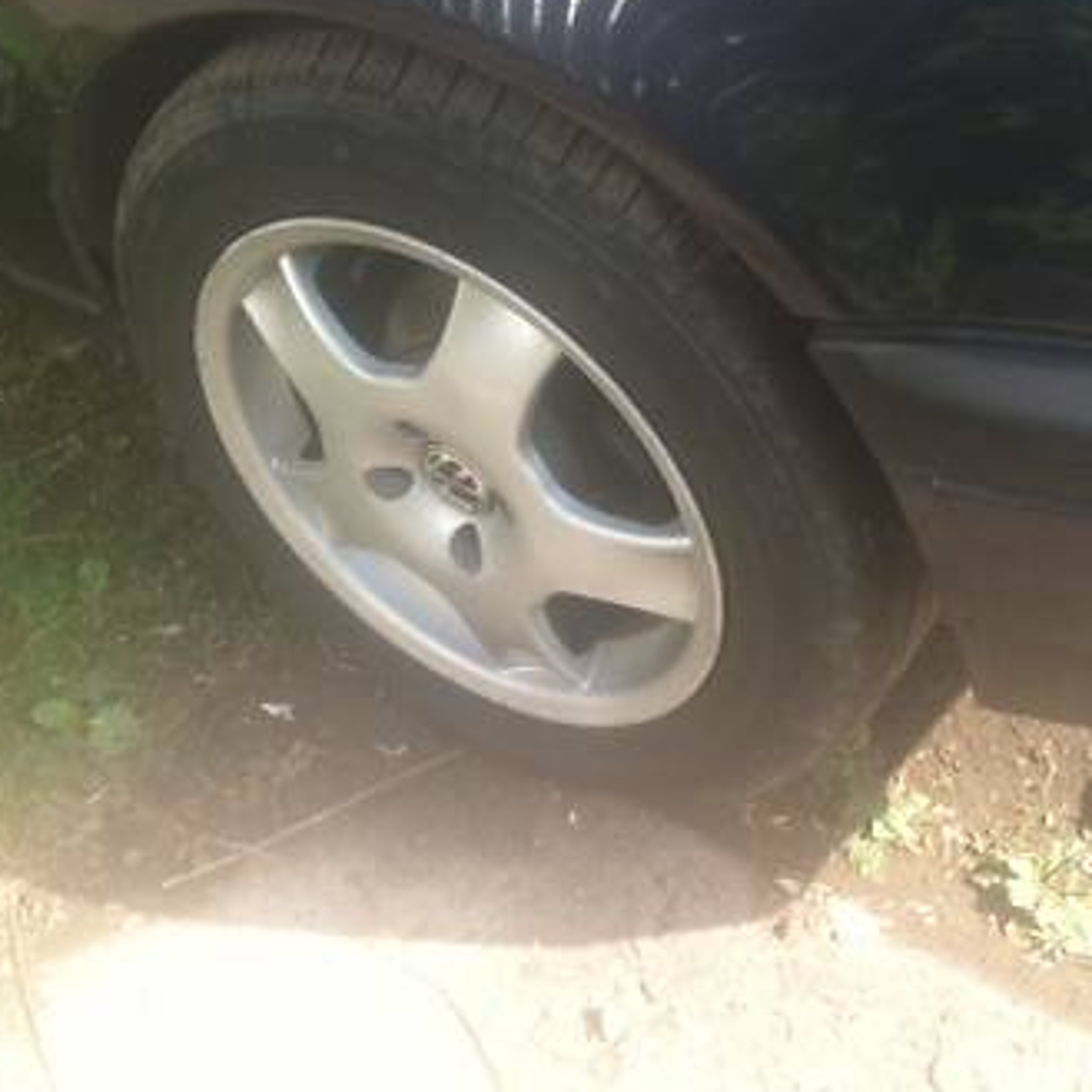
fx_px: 2141
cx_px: 587
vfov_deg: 28.4
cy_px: 375
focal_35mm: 60
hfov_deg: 28.6
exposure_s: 1/126
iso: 80
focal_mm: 3.9
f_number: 2.8
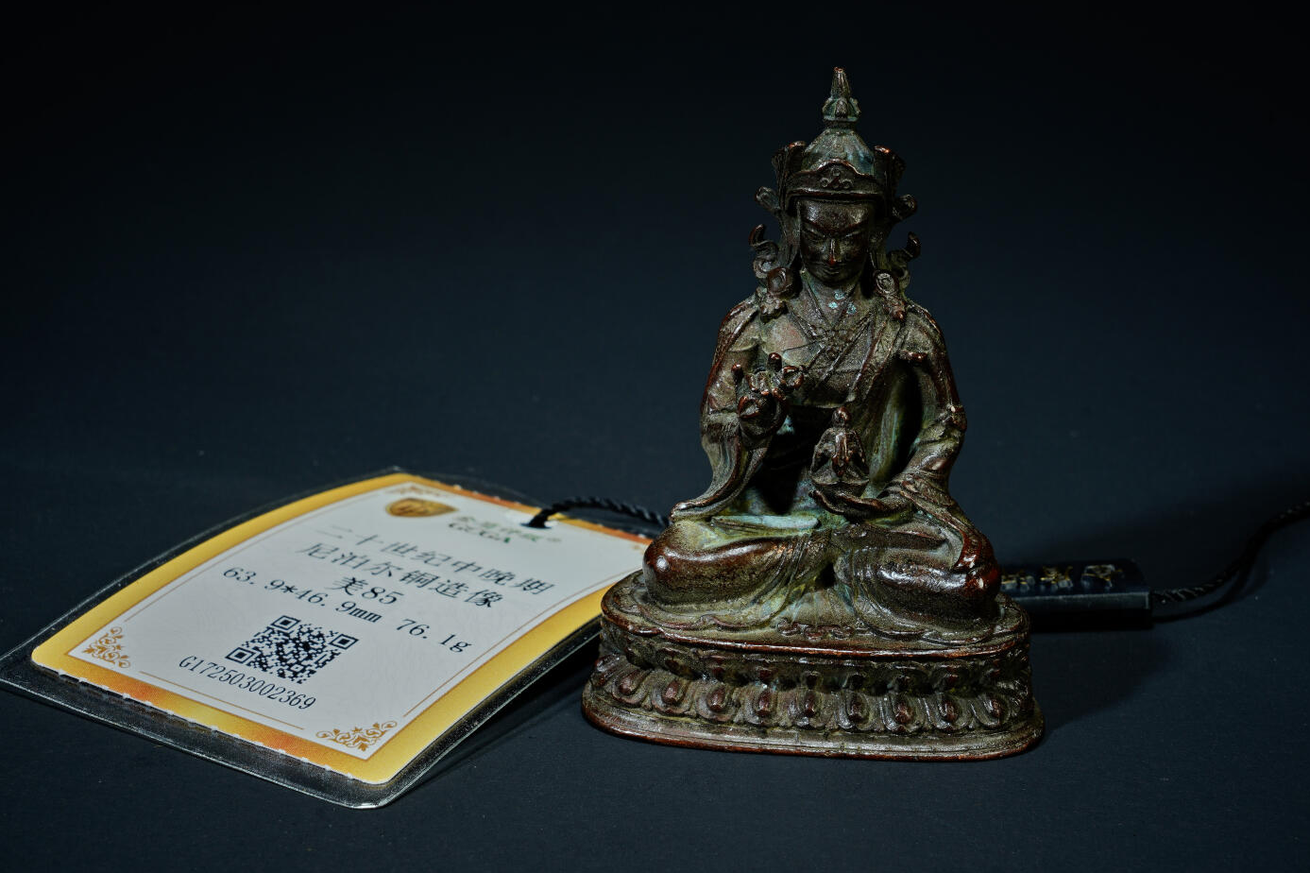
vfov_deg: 13.3
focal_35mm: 103
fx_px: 3747
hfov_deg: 19.8
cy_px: 438
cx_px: 654
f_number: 18
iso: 100
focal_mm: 68
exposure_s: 1/160
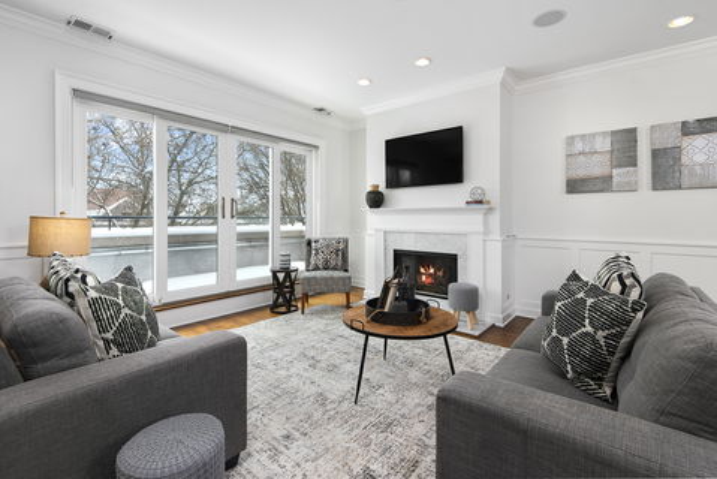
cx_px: 358
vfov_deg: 73.8
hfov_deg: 96.7
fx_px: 319
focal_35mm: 16
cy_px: 240
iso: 400
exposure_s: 1/25
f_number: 7.1
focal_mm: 16
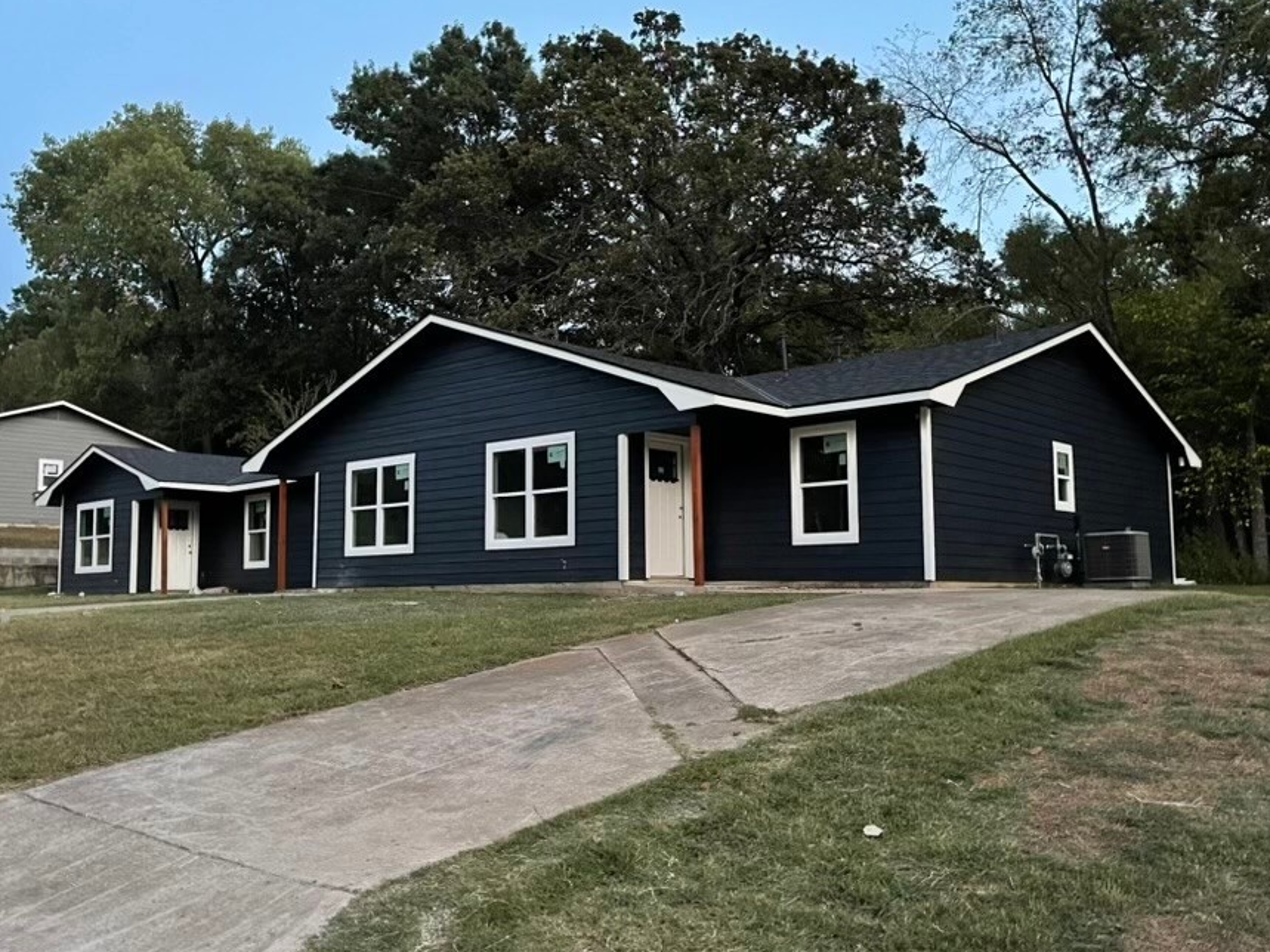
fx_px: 1137
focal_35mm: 31
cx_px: 651
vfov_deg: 45.4
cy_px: 488
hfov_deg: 58.4
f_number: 1.6
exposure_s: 1/30
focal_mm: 5.1
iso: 800
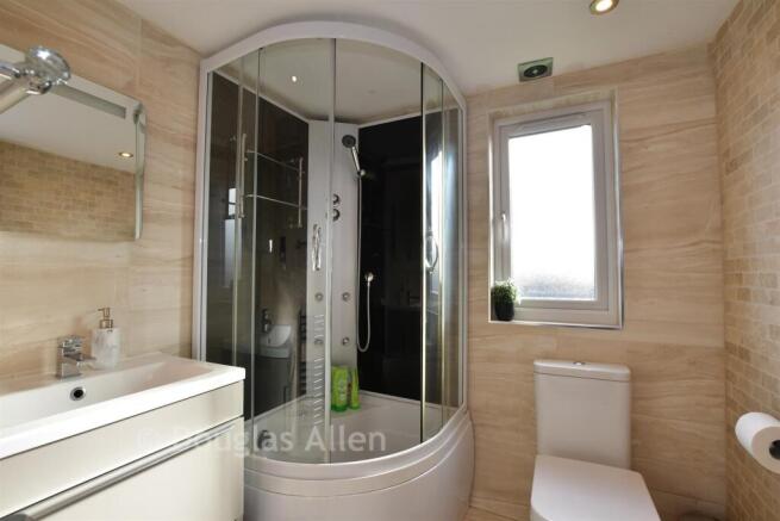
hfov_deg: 100.4
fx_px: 325
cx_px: 390
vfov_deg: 77.4
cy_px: 260
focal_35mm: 15
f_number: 8
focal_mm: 10
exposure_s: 1/40
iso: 250
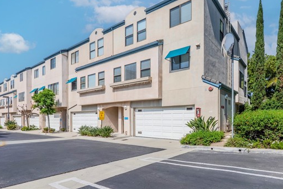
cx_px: 161
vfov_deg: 61.9
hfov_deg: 83.4
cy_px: 85
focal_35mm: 20
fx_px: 157
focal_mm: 16
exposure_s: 1/1000
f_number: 9
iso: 100
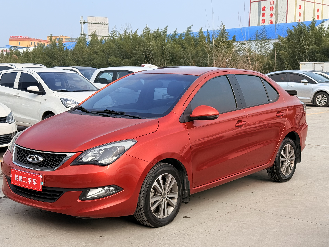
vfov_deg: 28.6
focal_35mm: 51
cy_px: 128
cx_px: 157
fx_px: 485
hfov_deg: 37.5
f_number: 1.78
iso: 80
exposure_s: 1/4098
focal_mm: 6.76
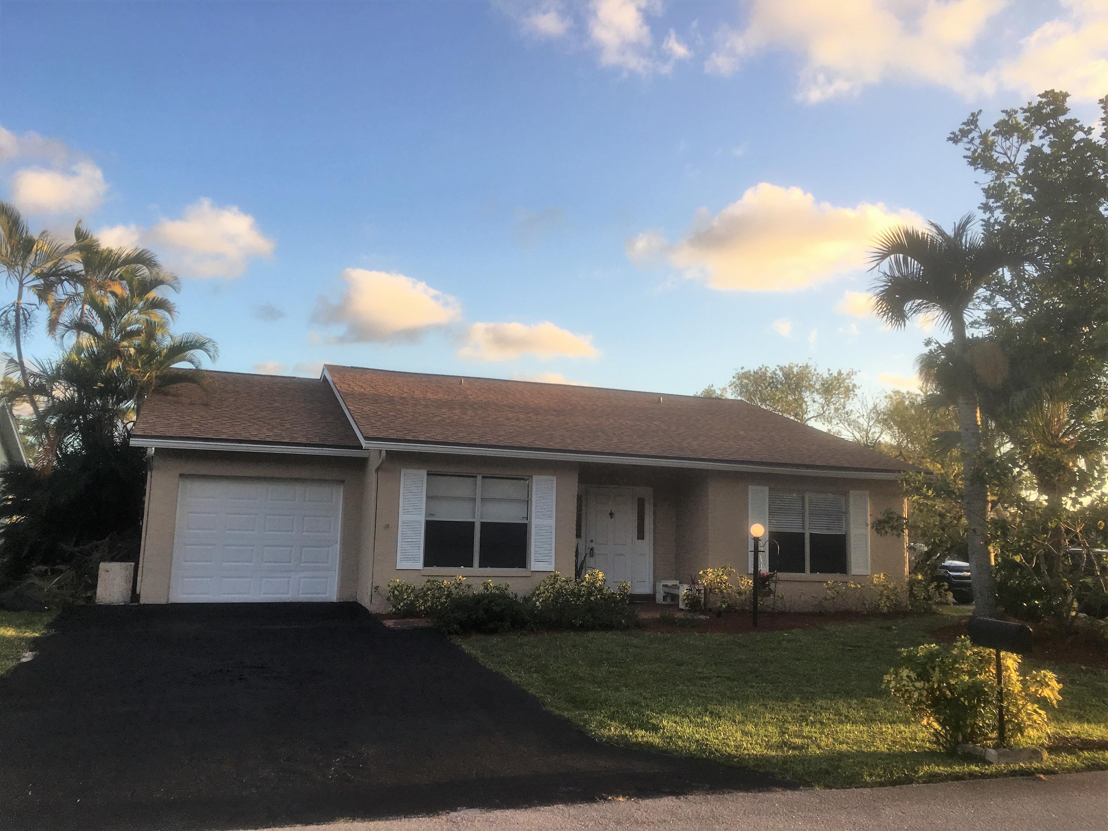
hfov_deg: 61.7
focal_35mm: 29
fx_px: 928
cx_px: 554
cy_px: 416
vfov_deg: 48.2
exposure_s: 1/394
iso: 25
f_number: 2.2
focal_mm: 4.15
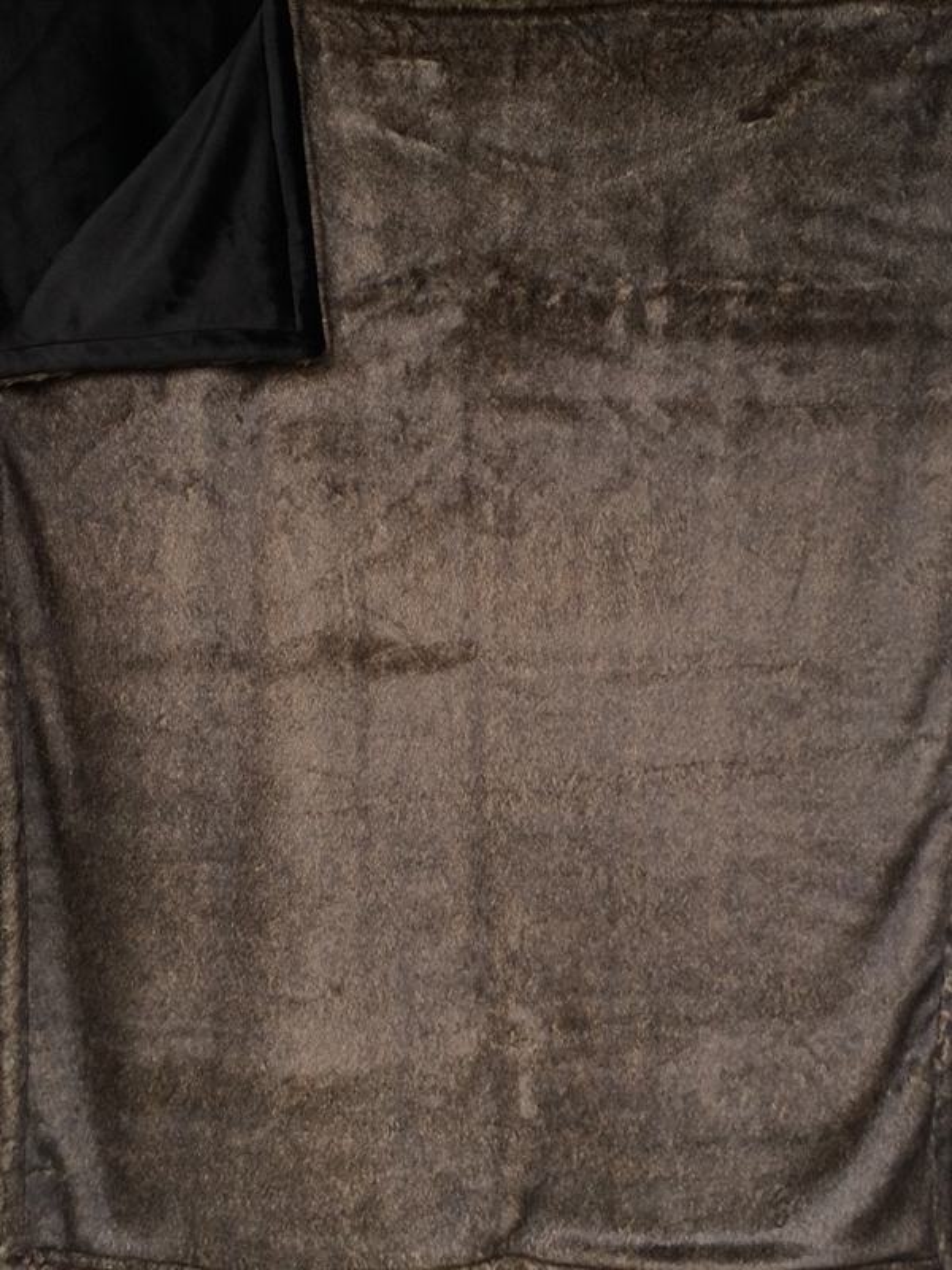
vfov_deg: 61.7
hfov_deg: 48.2
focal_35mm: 29
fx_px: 1063
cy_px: 635
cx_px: 476
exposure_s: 1/120
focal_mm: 4.15
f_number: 2.2
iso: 32
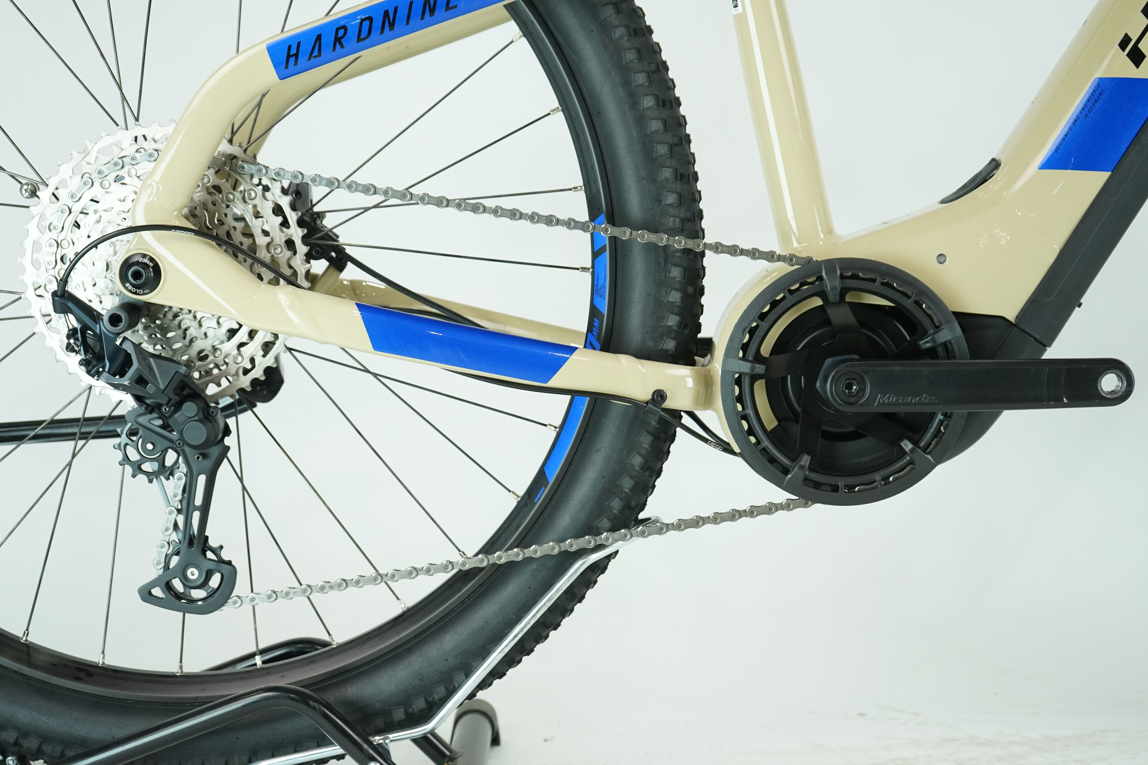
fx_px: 1786
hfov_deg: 35.6
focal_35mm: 56
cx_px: 574
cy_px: 382
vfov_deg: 24.2
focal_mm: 56
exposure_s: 1/200
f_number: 5.6
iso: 1600
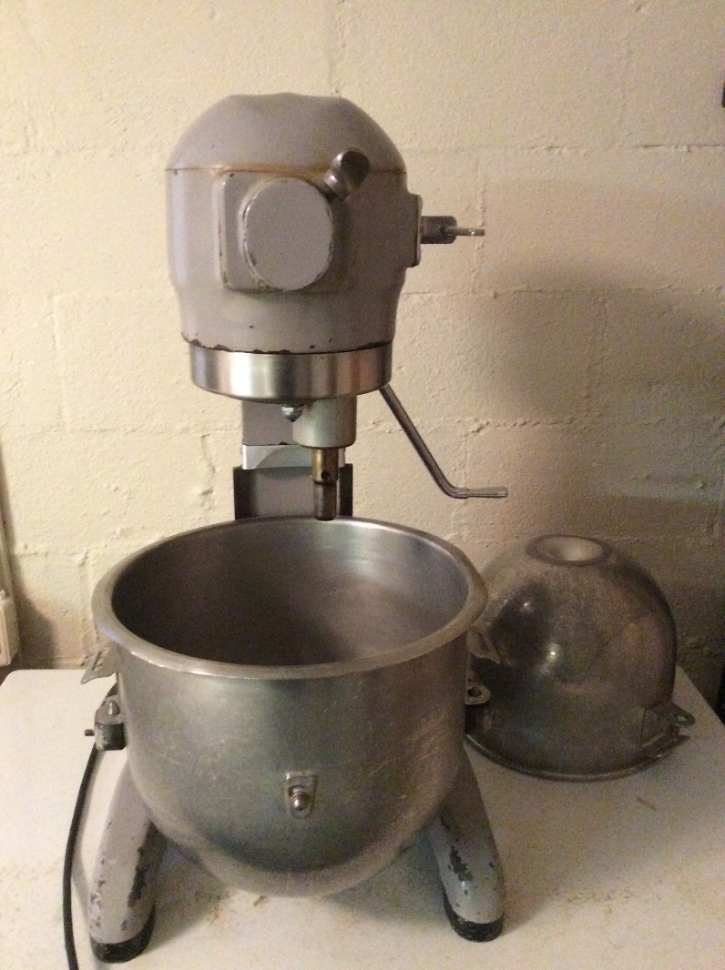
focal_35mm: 32
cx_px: 362
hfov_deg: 44.0
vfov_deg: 56.9
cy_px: 485
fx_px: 896
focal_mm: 3.3
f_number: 2.4
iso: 500
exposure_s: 1/15
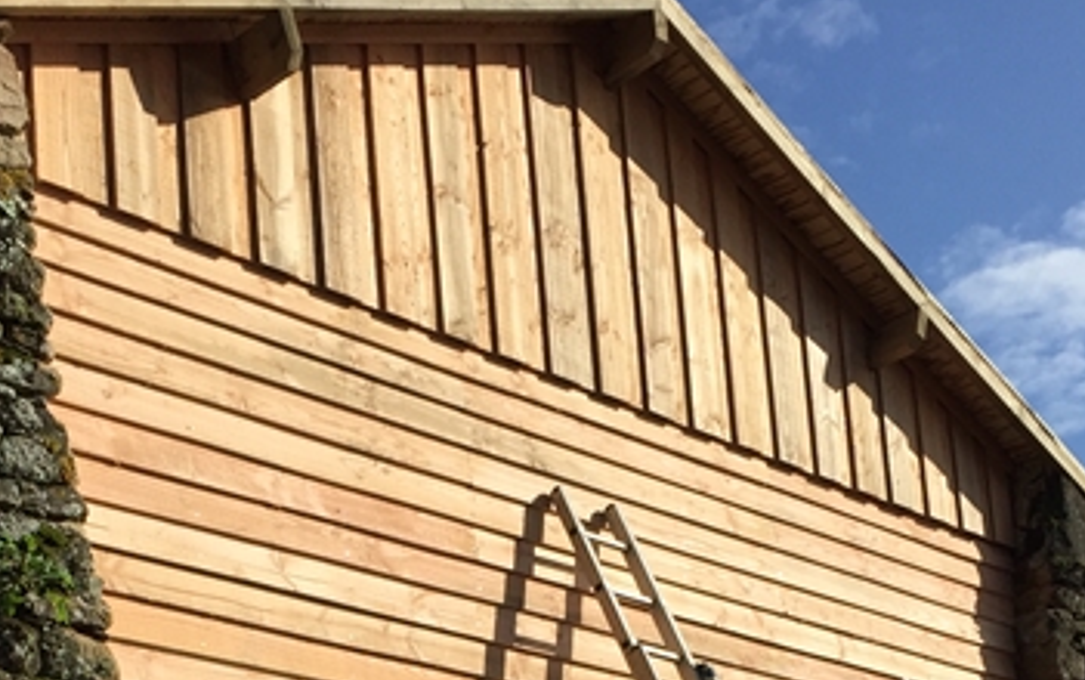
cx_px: 436
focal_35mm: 70
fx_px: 2072
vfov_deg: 17.4
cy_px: 906
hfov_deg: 29.3
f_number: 2.2
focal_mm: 4.15
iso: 32
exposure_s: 1/2825
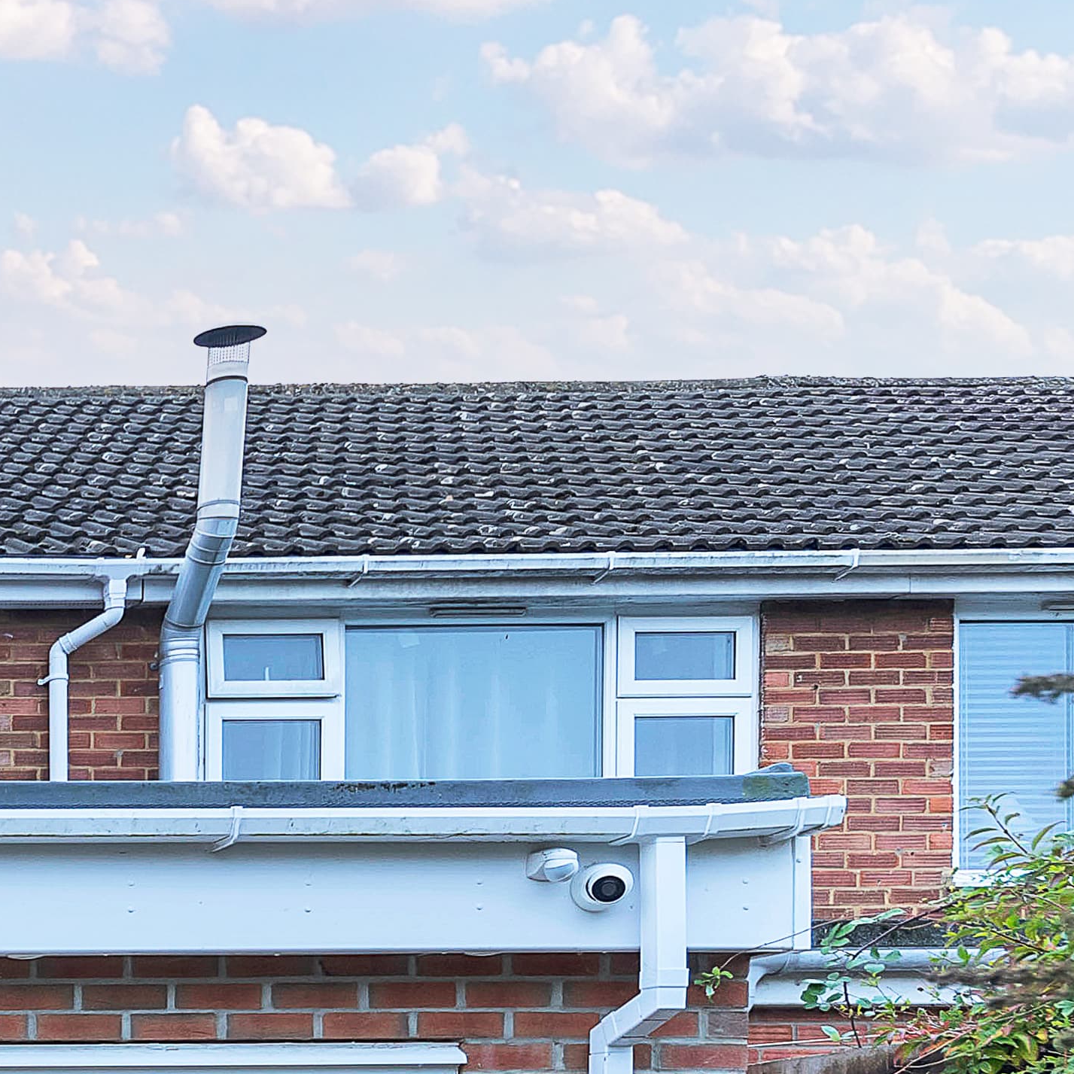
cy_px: 1328
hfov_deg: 20.8
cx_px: -823
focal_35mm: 59
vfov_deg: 25.7
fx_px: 2071
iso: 100
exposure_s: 1/80
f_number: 8
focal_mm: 12
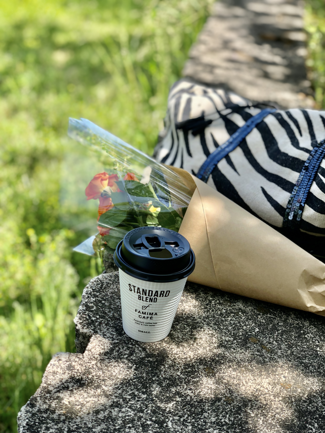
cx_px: 162
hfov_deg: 28.0
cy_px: 216
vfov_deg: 36.8
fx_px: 651
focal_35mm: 52
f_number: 2.4
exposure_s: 1/258
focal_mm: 6
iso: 16
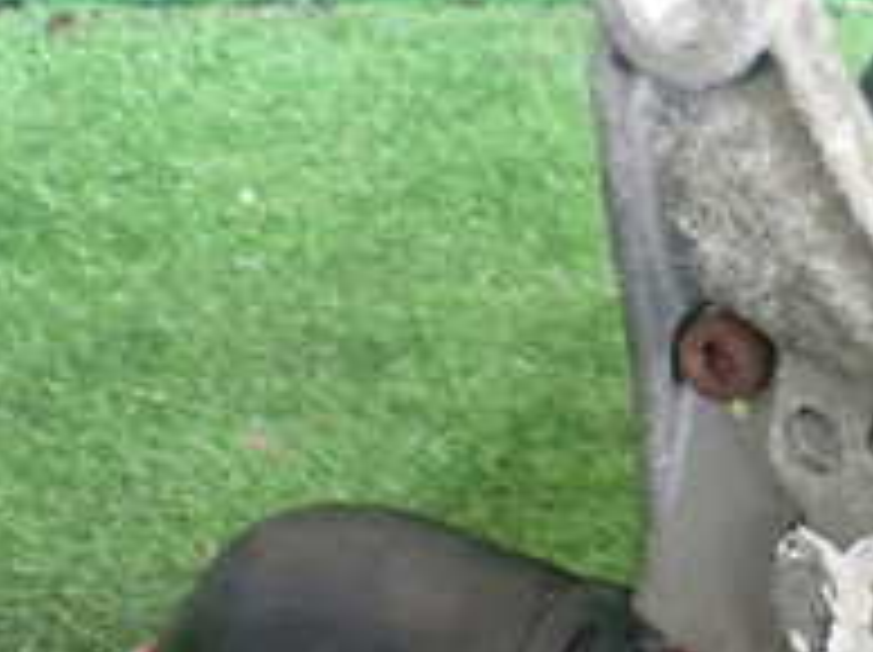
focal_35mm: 93
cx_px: 968
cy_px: 454
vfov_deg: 15.8
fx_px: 2343
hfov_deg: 20.1
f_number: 2.3
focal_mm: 5.4
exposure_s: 1/125
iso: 800
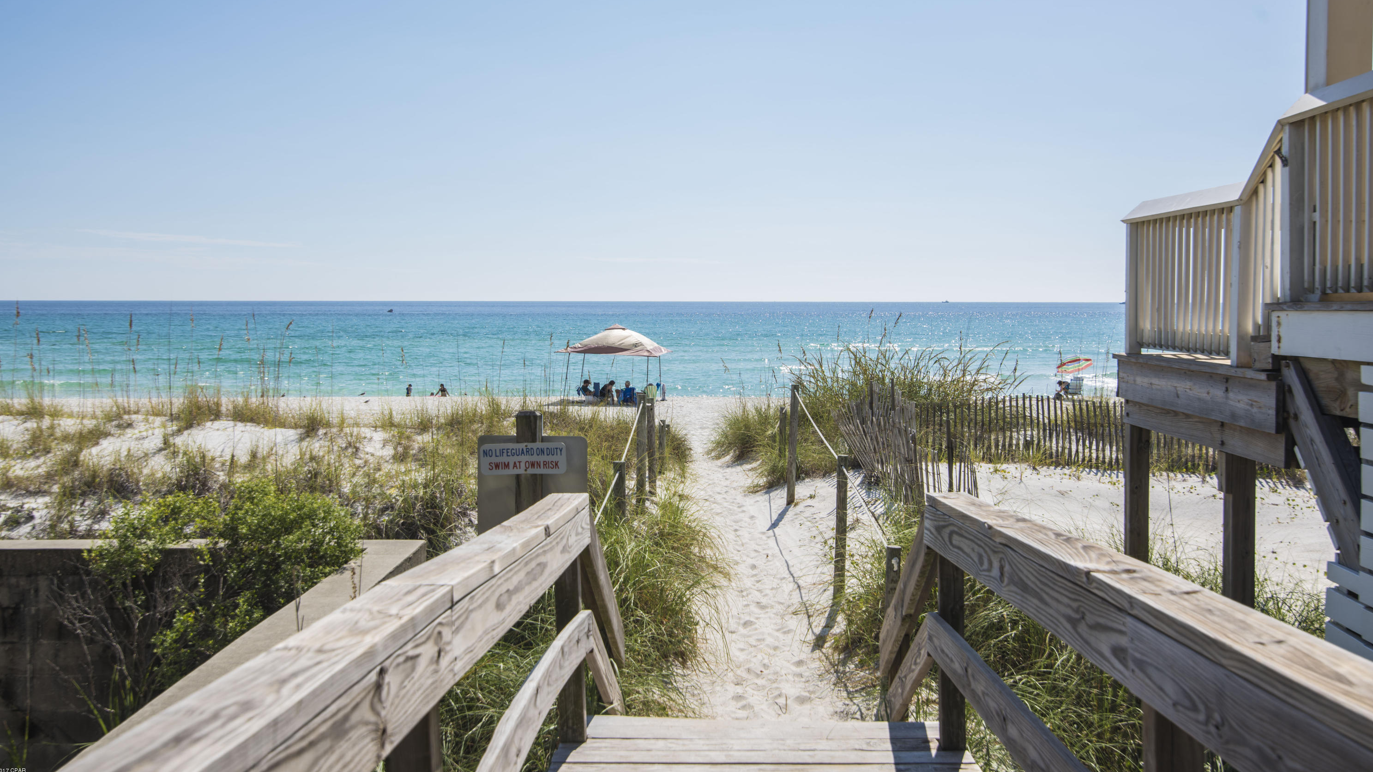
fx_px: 1347
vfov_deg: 32.0
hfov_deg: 54.0
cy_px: 338
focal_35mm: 37
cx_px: 681
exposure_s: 1/320
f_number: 10
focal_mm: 35
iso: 100
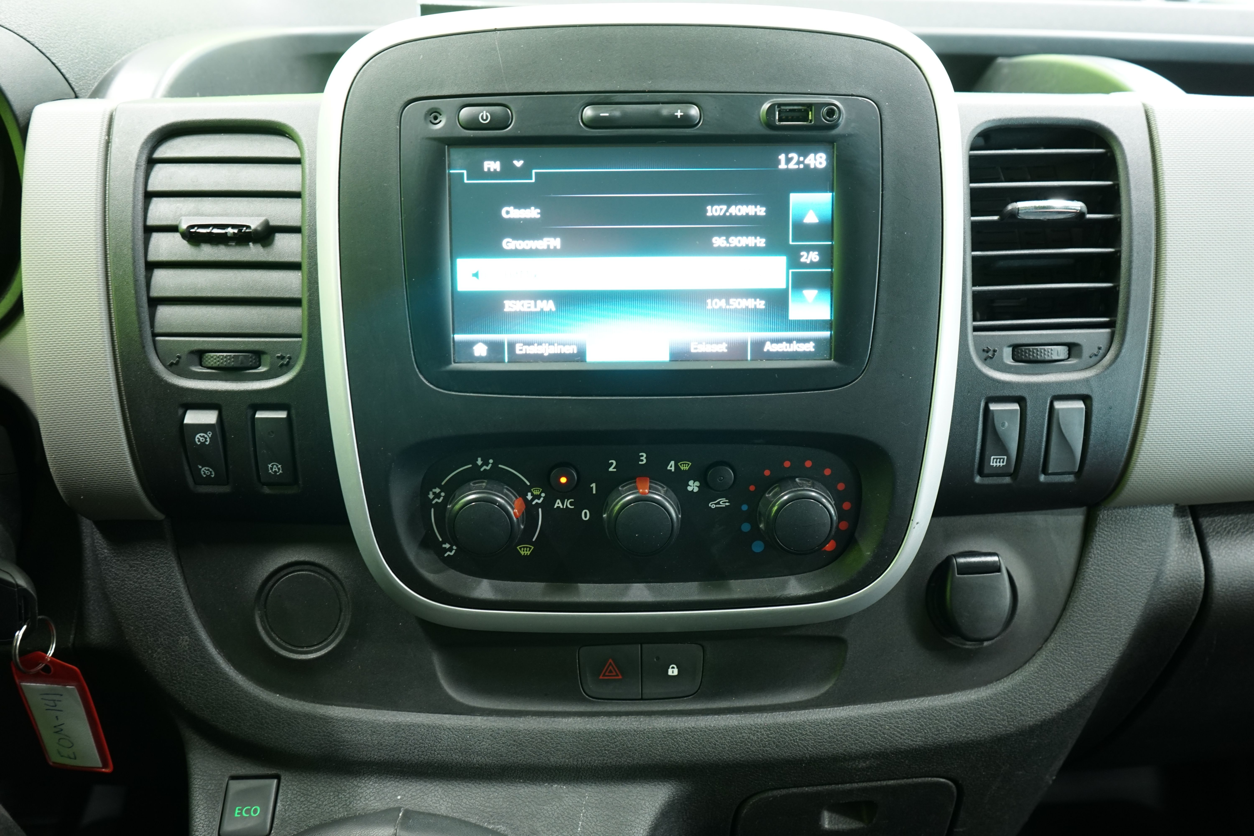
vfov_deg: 46.4
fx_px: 975
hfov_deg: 65.5
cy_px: 418
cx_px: 627
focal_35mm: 28
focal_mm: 28
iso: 800
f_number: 5.6
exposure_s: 1/3
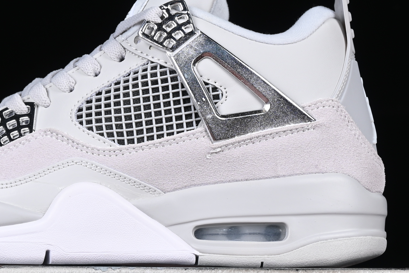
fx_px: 1693
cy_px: 100
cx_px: 112
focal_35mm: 149
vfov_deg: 9.2
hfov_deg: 13.7
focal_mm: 50
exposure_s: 1/80
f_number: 8
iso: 160
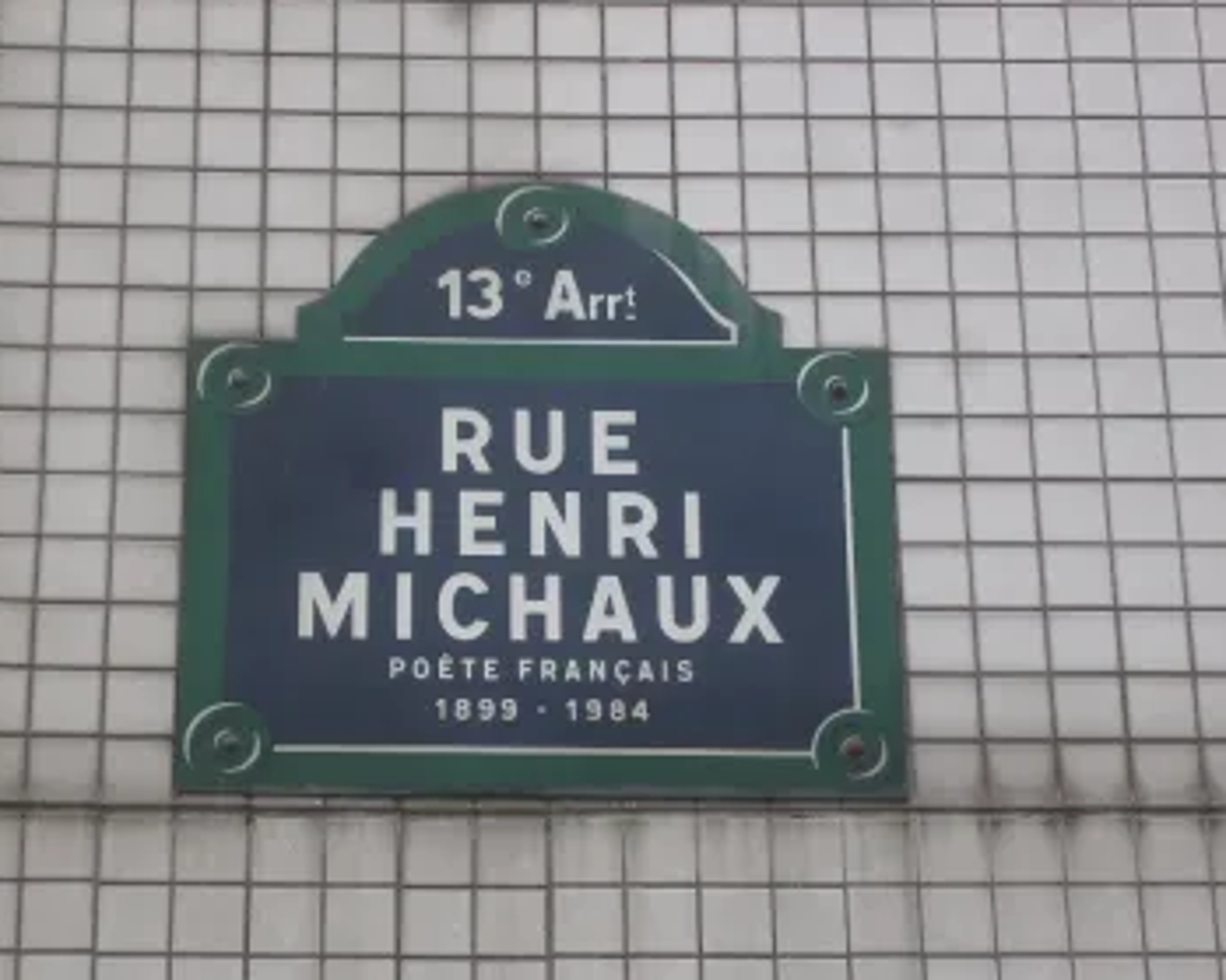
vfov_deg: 13.5
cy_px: 523
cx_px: 552
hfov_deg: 16.9
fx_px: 4135
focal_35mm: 114
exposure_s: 1/250
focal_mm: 21.9
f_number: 5.2
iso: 100
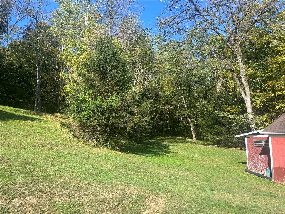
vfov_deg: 53.1
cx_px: 142
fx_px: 214
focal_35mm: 26
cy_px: 107
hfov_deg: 67.3
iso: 50
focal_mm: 5.1
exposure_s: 1/1212
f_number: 1.6
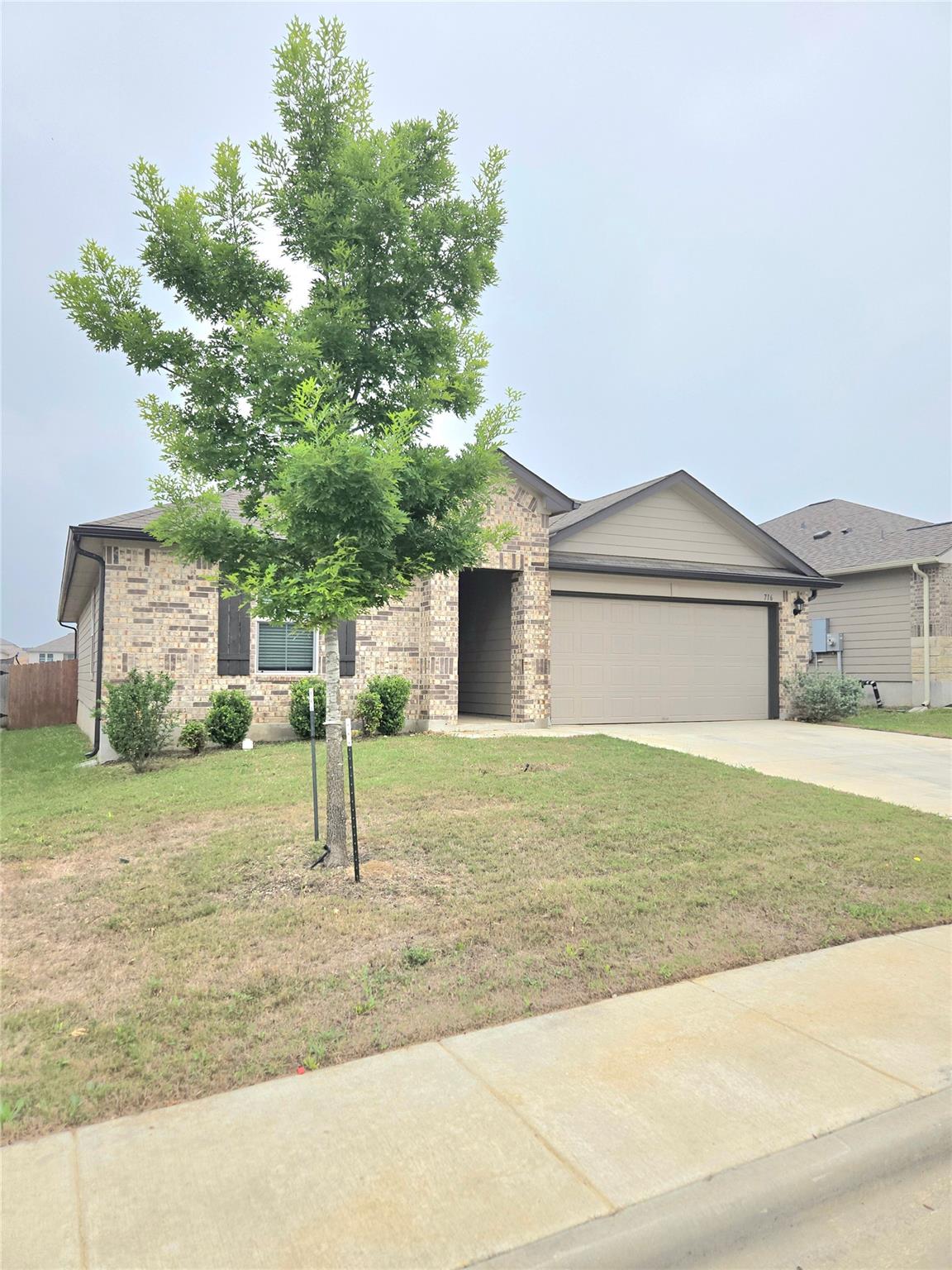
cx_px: 476
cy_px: 635
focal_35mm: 23
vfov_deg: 73.9
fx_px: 843
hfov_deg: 58.9
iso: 25
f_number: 1.8
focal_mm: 5.4
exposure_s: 1/1667
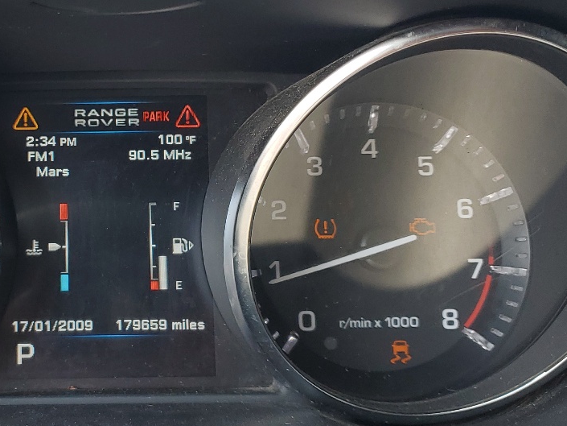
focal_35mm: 59
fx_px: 967
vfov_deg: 24.8
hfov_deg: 31.6
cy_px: 173
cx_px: 88
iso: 50
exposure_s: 1/250
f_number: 1.5
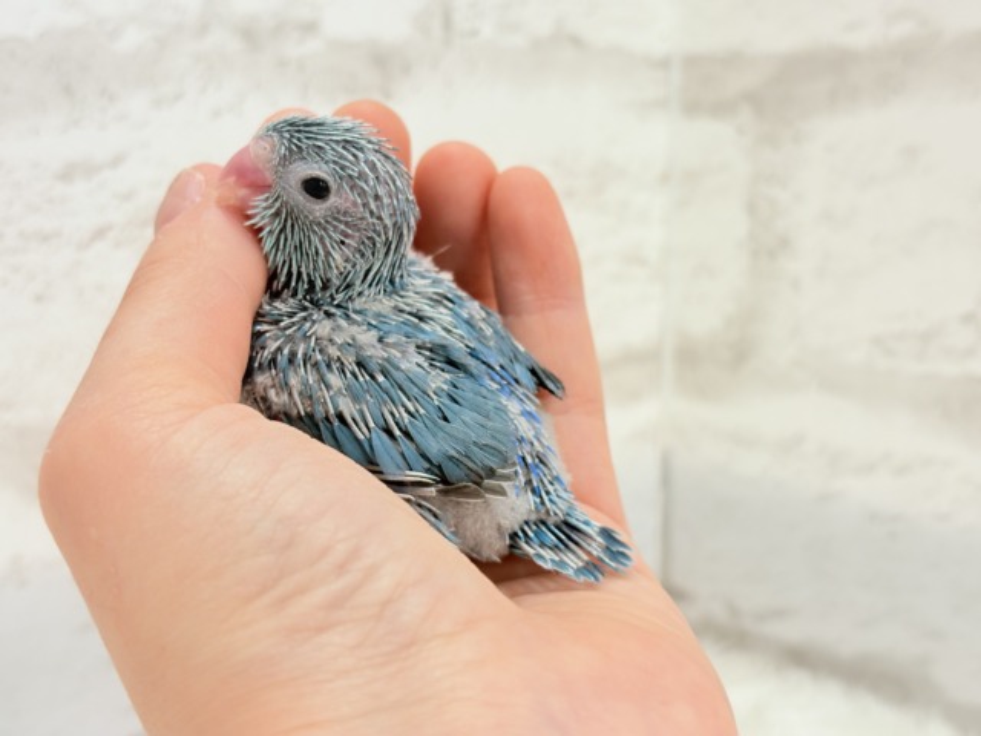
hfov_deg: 36.8
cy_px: 368
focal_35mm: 52
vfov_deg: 28.0
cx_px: 490
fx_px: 1474
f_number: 1.6
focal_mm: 5.96
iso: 50
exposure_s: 1/50
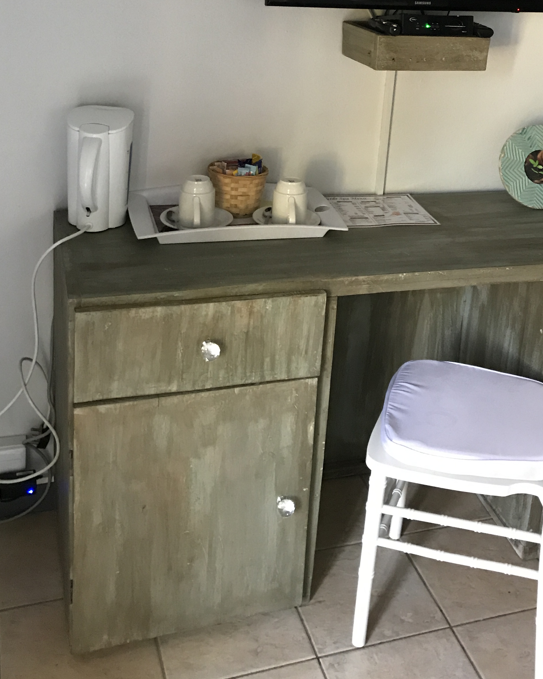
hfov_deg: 31.9
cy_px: 143
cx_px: 352
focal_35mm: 47
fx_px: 944
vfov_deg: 38.2
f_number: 1.8
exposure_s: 1/17
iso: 100
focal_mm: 3.99
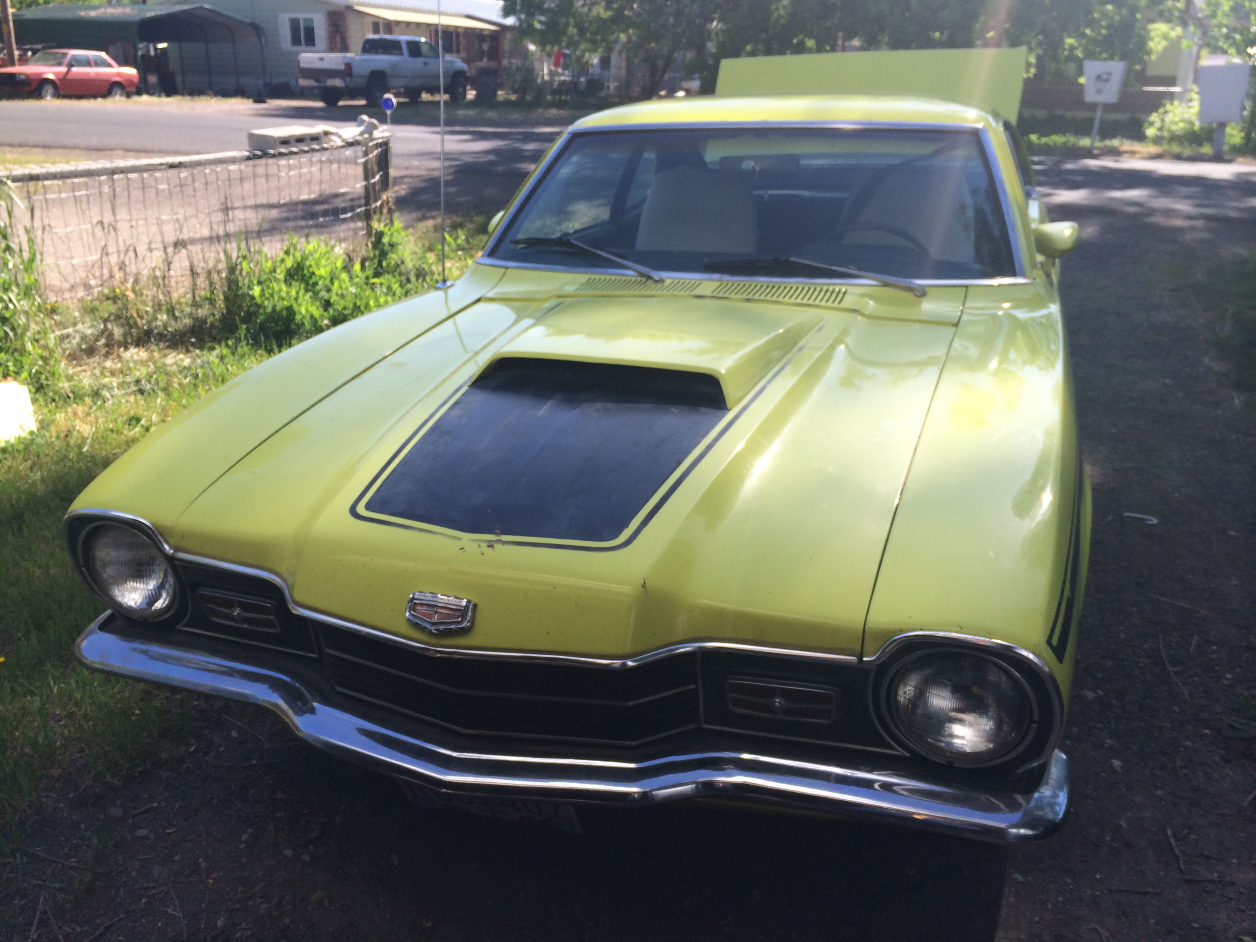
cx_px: 628
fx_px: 1089
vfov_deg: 46.8
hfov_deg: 60.0
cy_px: 471
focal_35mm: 30
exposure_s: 1/789
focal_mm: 4.1
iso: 32
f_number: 2.2
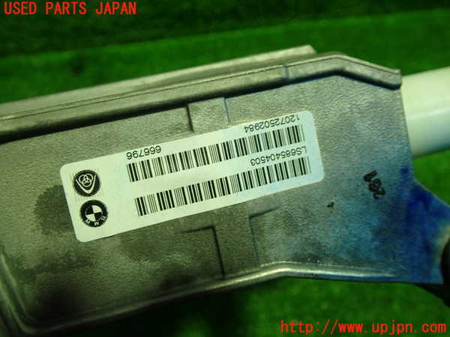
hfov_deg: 56.8
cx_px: 225
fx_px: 416
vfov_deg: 44.2
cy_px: 168
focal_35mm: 32
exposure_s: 1/50
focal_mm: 5.79
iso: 200
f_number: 2.4
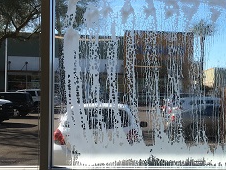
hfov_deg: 31.6
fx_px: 386
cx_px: 188
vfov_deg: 24.8
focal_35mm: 59
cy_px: 104
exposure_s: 1/864
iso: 25
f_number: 2.2
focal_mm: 4.15
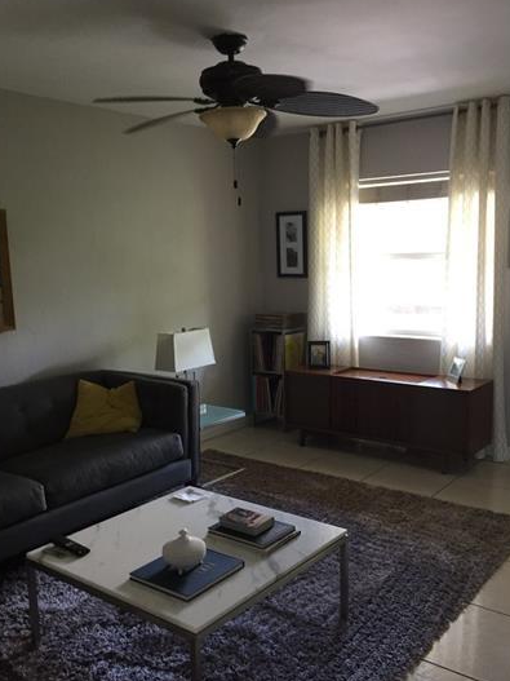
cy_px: 371
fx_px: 649
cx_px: 257
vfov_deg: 55.3
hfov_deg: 42.9
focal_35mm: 33
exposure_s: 1/30
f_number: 2.2
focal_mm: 4.15
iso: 125
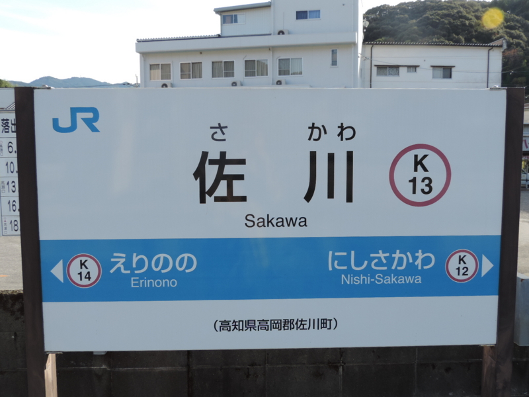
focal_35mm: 35
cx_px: 264
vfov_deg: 40.7
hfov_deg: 52.6
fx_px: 535
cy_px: 198
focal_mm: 6.2
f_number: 3.3
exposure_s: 1/320
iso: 80
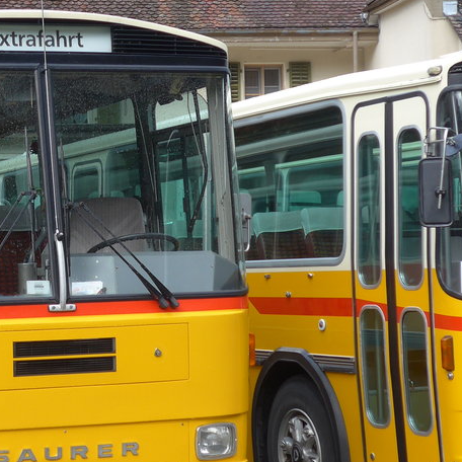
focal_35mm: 114
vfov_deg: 15.3
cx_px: 46
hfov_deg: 15.1
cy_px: 212
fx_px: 1721
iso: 80
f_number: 3.2
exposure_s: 1/250
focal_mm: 10.1
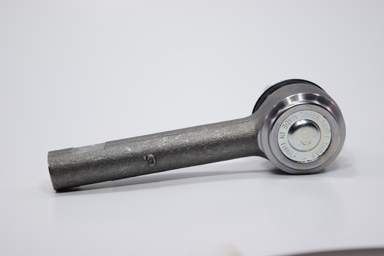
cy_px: 128
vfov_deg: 16.6
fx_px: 880
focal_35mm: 82
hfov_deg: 24.6
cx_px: 192
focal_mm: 55
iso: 400
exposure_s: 1/125
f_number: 5.6
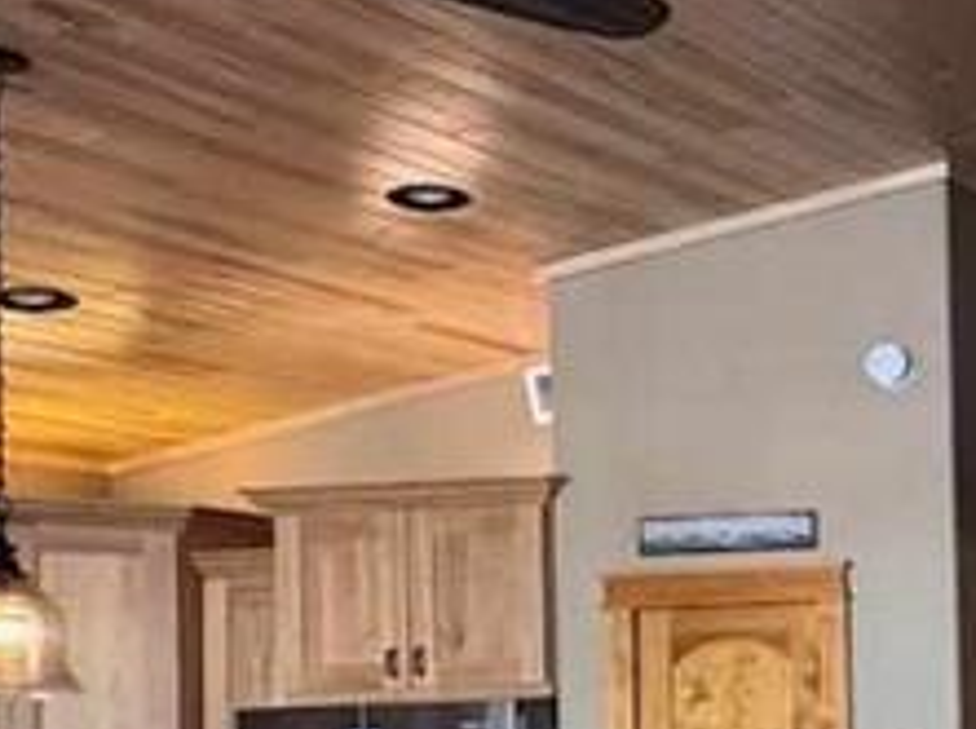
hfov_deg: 17.8
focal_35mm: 65
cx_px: 2058
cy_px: 729
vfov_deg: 21.7
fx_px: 1830
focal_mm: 2.22
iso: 200
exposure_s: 1/120
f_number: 2.2
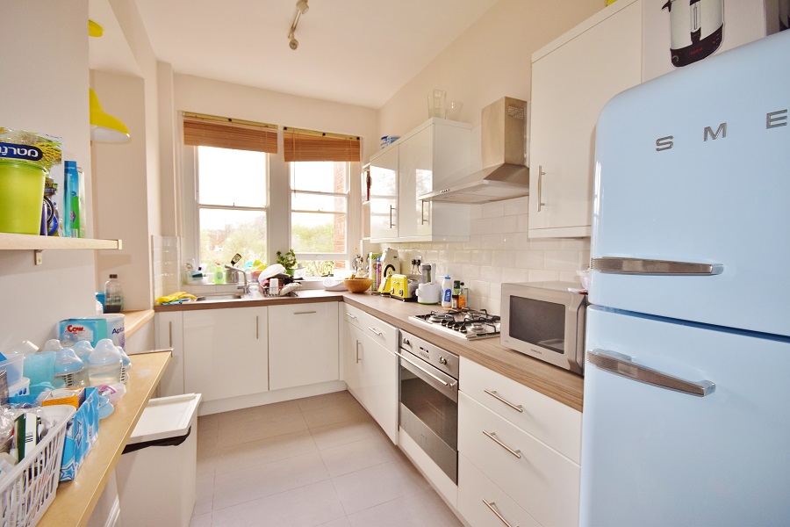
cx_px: 395
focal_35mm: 15
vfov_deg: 77.3
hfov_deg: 100.4
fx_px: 329
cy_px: 264
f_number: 5.6
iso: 560
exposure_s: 1/125
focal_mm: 10
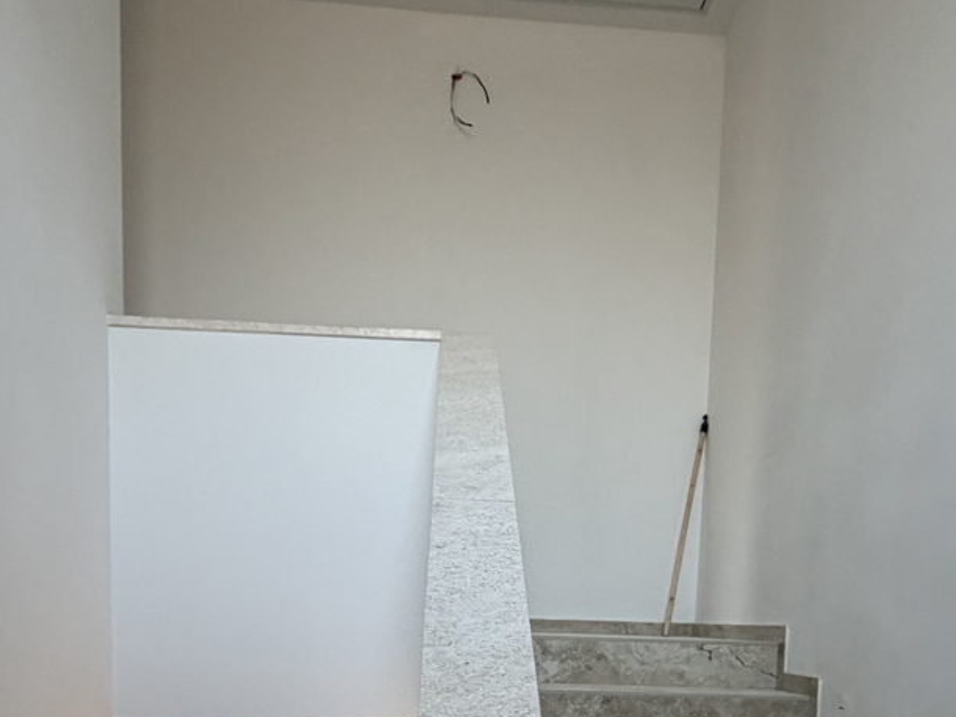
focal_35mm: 33
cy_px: 719
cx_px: 507
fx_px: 911
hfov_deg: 55.3
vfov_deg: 38.1
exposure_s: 1/110
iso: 320
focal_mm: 2.22
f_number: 2.2
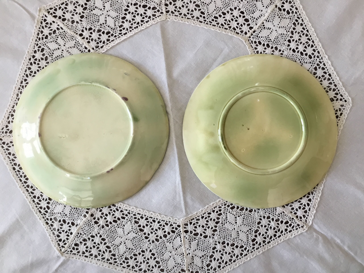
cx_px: 182
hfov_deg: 58.4
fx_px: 326
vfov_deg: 45.4
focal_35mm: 31
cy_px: 136
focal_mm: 3.3
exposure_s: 1/33
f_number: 2.4
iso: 40
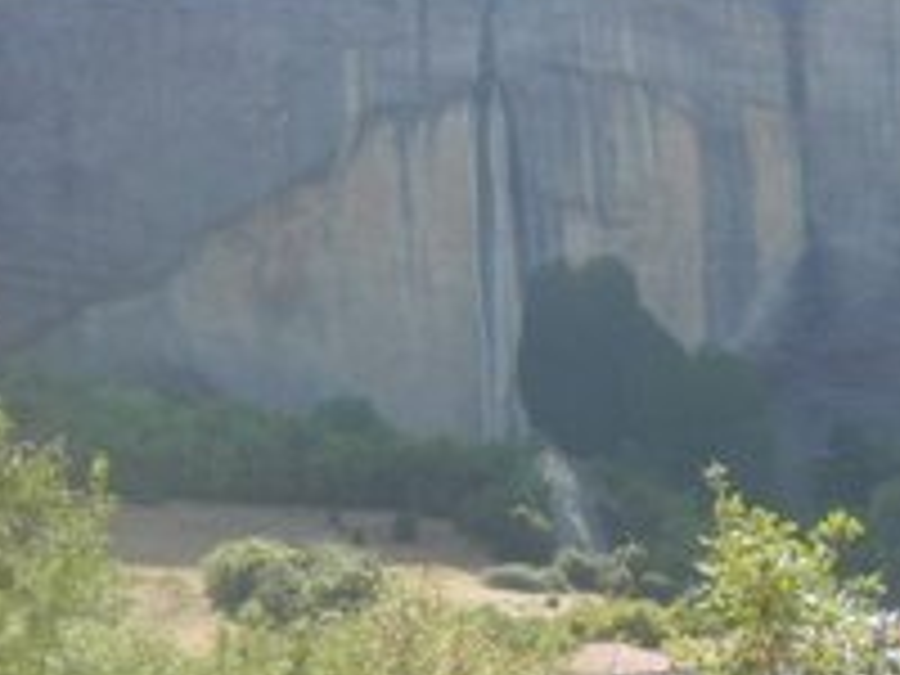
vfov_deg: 13.7
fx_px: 2808
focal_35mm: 108
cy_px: 392
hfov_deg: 17.5
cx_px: 1044
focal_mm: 8
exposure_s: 1/250
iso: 80
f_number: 3.8
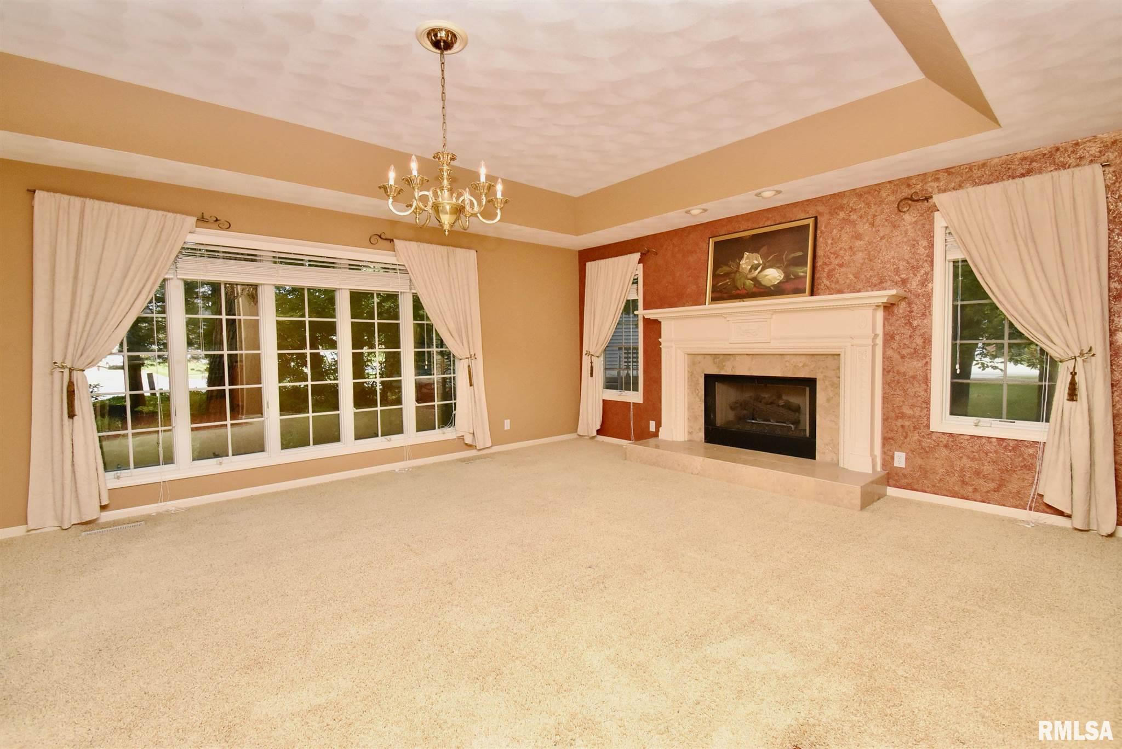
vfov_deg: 77.4
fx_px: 468
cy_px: 374
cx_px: 561
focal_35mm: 15
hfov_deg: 100.4
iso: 1600
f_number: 8
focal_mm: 10
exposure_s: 1/160
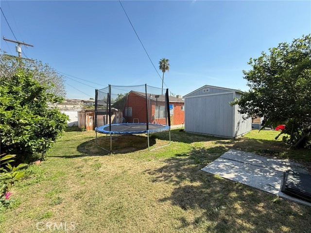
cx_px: 156
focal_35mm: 14
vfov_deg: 85.7
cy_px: 116
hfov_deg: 102.1
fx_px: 126
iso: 64
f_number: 2.2
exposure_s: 1/607
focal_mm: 2.22
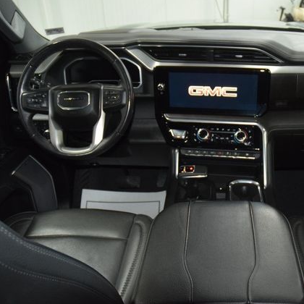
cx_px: 219
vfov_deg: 47.2
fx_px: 348
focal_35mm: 35
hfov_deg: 45.9
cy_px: 152
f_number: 3.5
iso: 2500
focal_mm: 18
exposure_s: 1/80
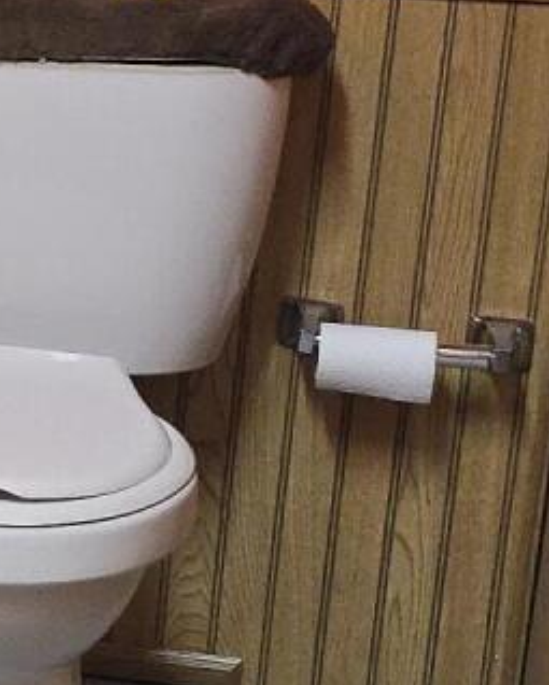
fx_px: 2860
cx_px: -728
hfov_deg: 9.8
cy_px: 310
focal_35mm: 141
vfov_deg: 13.7
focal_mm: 6.3
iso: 320
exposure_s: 1/120
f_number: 1.7
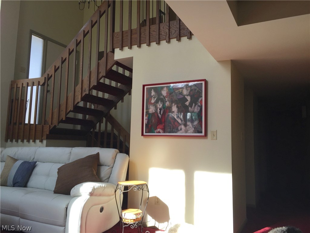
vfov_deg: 48.2
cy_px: 116
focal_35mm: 29
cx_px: 155
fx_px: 260
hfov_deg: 61.7
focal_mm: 4.15
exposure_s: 1/208
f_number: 2.2
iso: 32
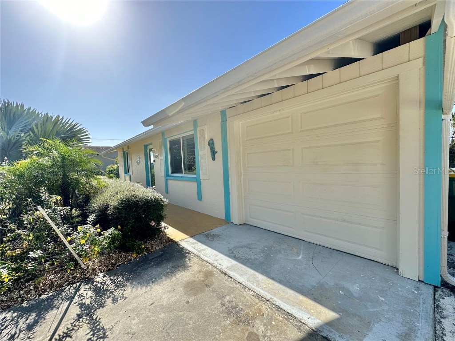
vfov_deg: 85.7
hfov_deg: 102.1
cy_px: 170
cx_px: 228
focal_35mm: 14
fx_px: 184
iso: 50
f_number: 2.2
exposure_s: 1/1135
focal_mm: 2.22
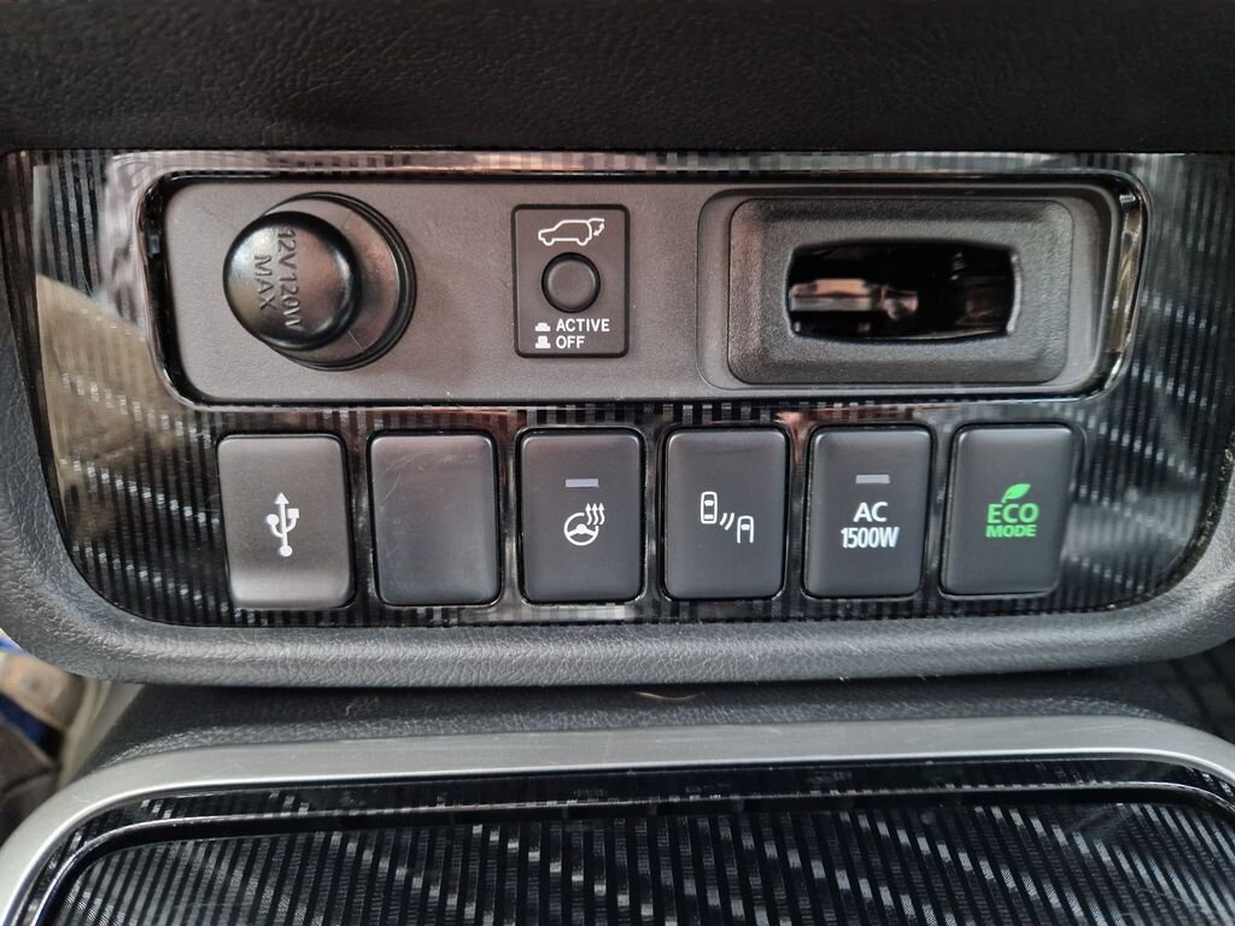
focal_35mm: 23
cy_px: 463
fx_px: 821
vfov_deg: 58.9
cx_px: 618
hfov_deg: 73.9
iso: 800
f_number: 1.8
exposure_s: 1/25
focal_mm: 5.4
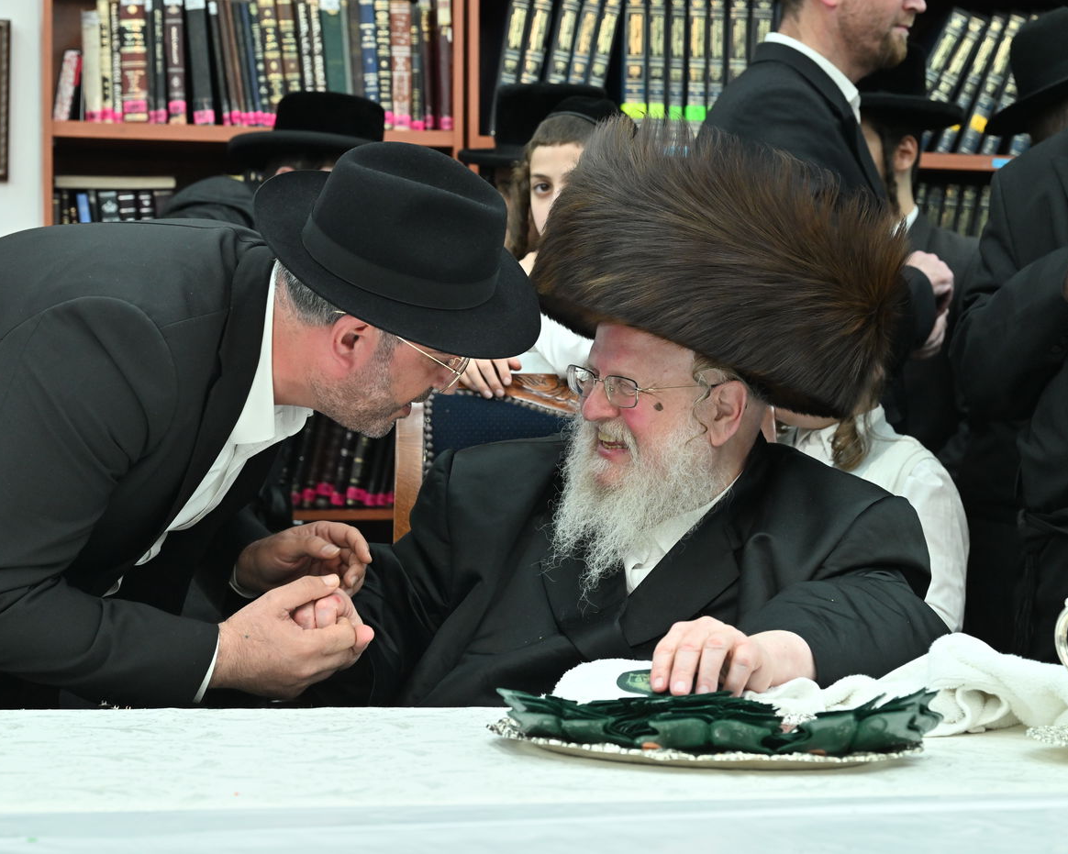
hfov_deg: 27.1
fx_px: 2212
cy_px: 427
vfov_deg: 21.9
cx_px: 484
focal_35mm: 70
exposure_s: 1/200
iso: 1250
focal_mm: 62
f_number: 5.6
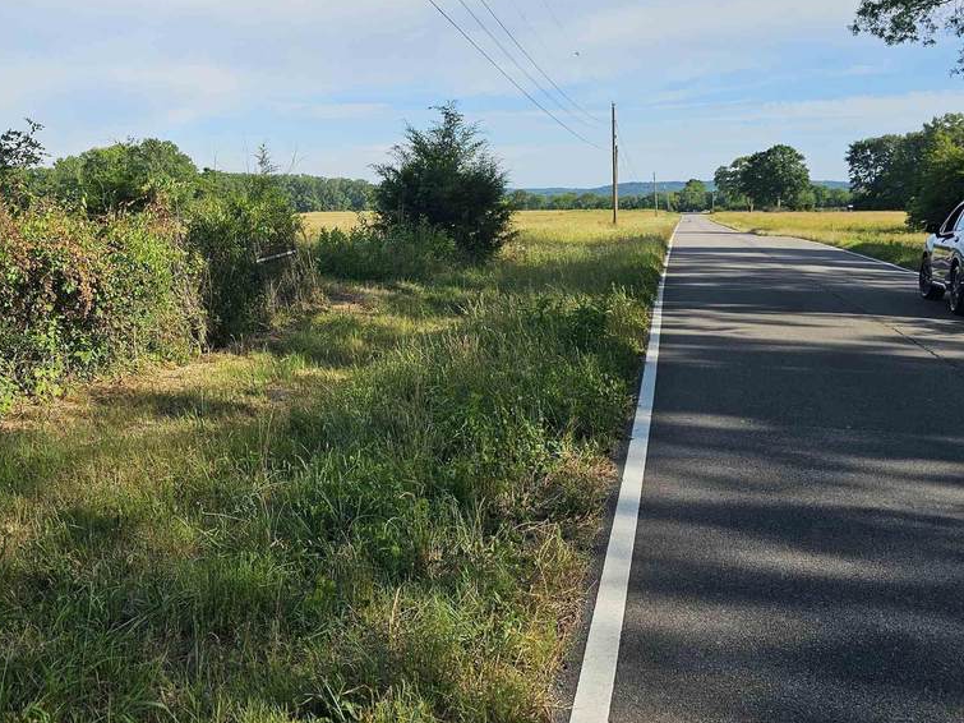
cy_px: 212
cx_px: 271
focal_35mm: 39
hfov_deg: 46.6
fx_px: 1086
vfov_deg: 36.2
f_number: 1.7
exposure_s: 1/805
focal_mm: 6.3
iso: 10
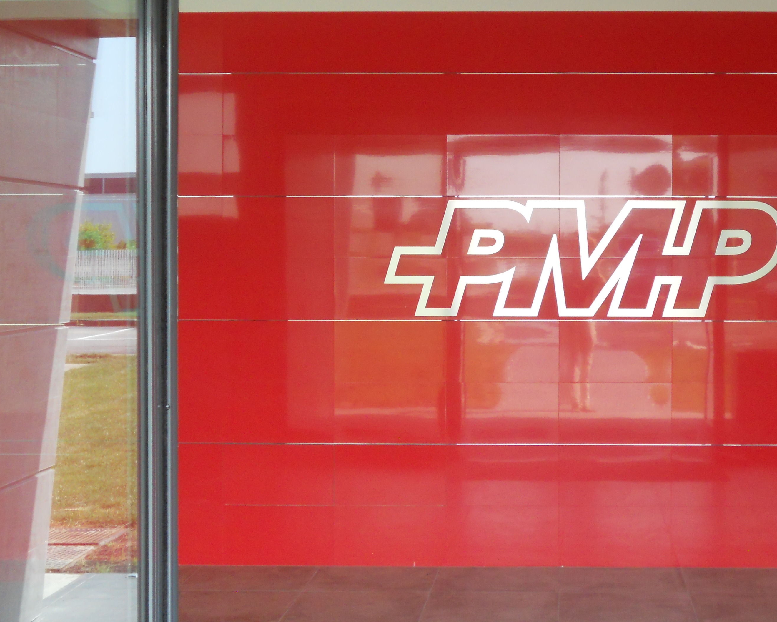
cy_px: 260
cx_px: 580
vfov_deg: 22.5
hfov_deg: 27.5
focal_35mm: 68
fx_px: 1564
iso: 250
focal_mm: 8.2
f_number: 4.3
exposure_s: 1/125
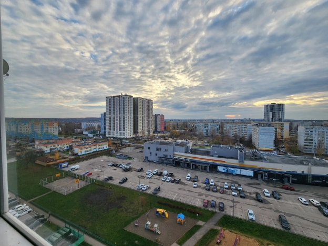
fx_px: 123
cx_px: 164
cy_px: 123
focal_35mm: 13
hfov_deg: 106.2
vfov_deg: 89.9
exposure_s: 1/379
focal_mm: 2.2
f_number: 2.2
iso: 50
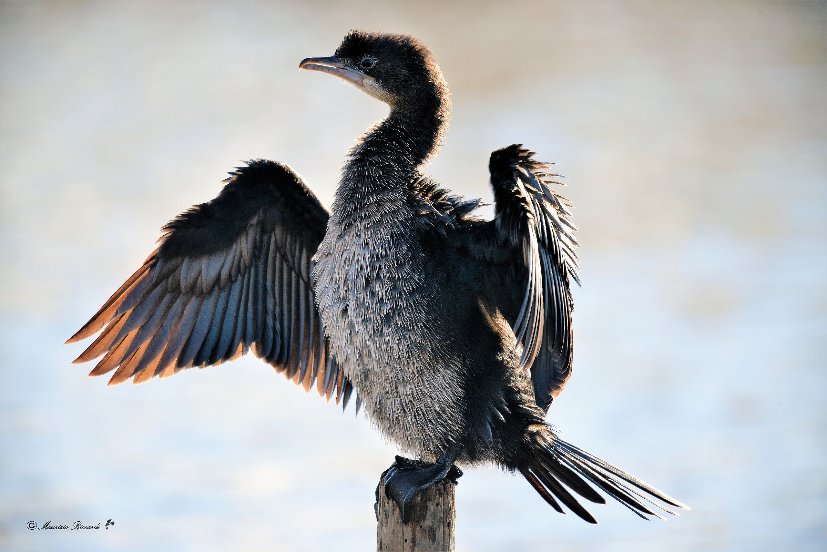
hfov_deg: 2.4
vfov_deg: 1.6
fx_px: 19532
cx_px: 414
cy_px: 276
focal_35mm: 850
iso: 1000
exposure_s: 1/640
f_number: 9
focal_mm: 850
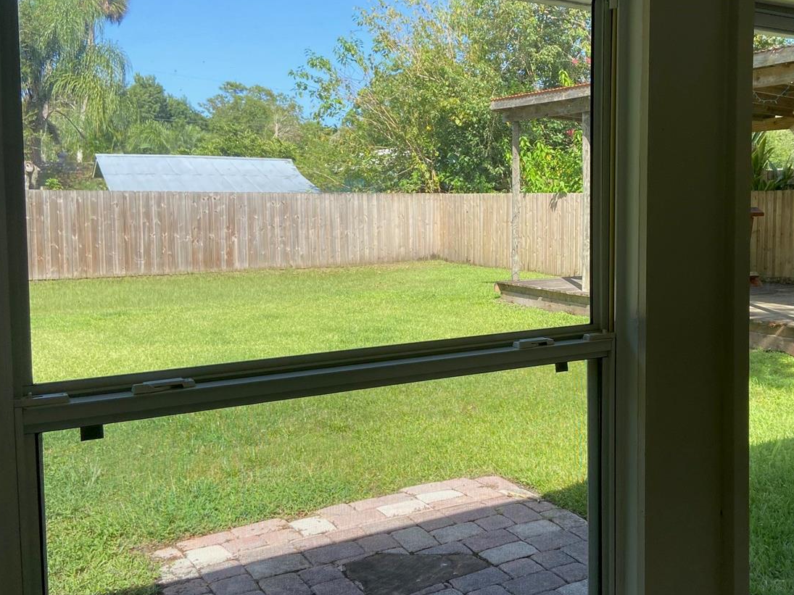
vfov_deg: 37.7
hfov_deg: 47.7
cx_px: 561
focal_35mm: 38
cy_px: 266
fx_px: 872
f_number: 1.8
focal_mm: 4.25
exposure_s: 1/864
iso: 32
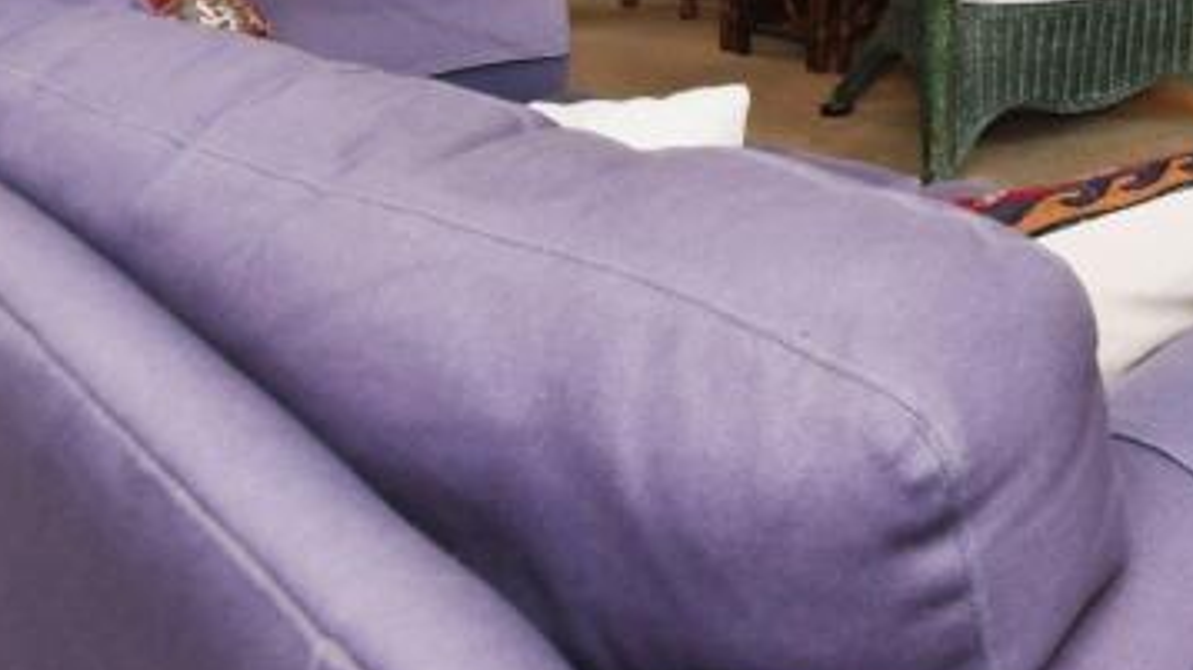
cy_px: -282
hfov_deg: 38.3
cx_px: 1290
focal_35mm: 45
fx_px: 1423
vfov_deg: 22.6
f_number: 8
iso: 400
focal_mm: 10
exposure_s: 1/30
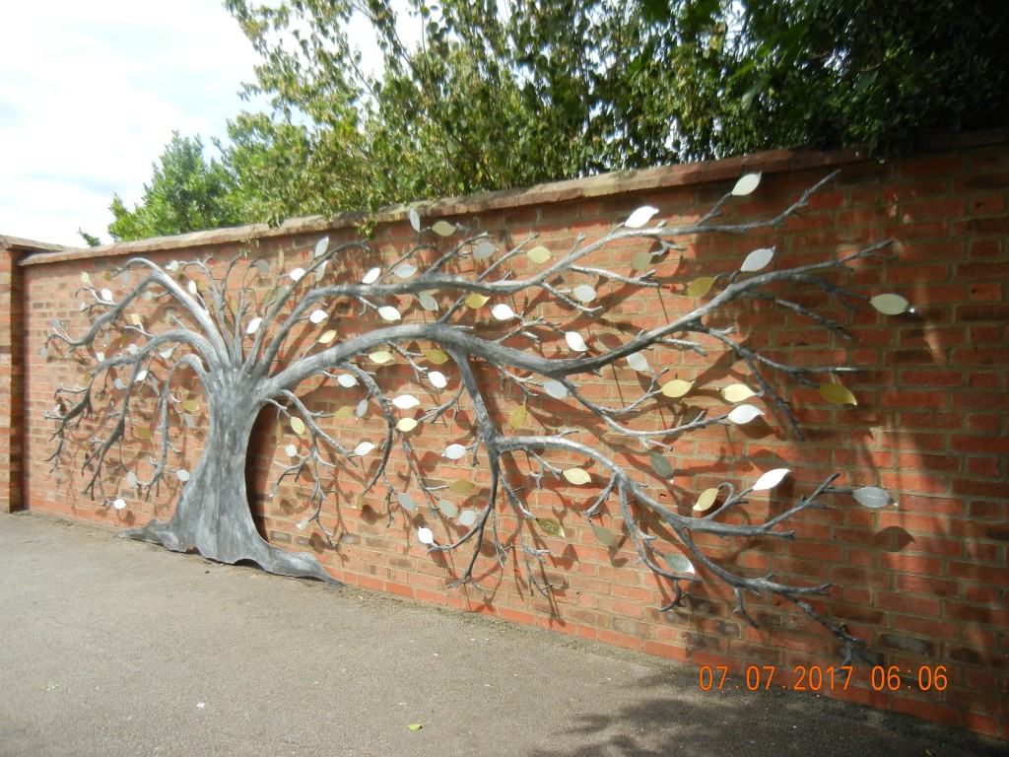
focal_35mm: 30
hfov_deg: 60.0
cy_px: 378
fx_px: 874
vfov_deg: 46.8
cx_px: 504
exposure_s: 1/735
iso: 160
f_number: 3.5
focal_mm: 5.4
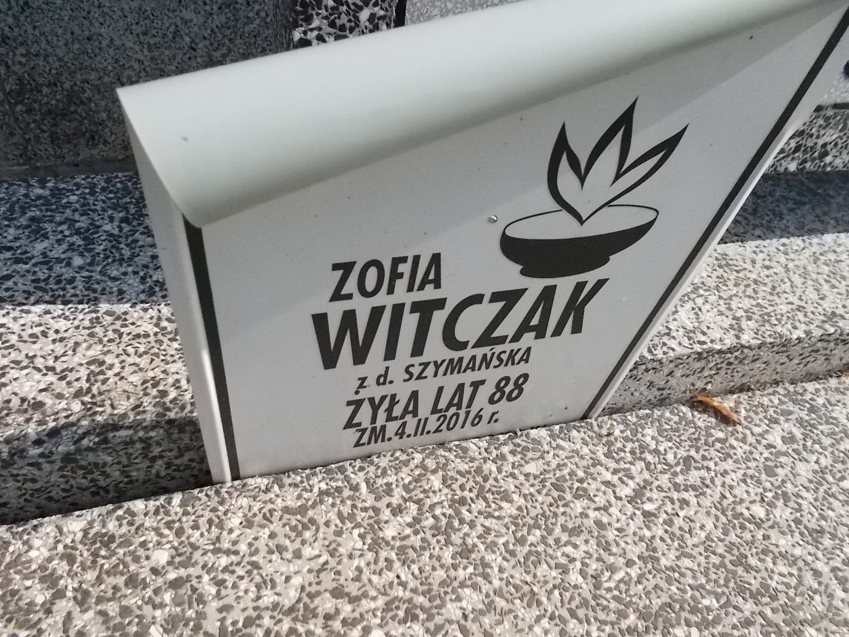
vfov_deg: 53.1
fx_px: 638
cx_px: 424
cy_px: 318
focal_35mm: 26
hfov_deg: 67.3
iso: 400
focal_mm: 4.6
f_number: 8
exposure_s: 1/800
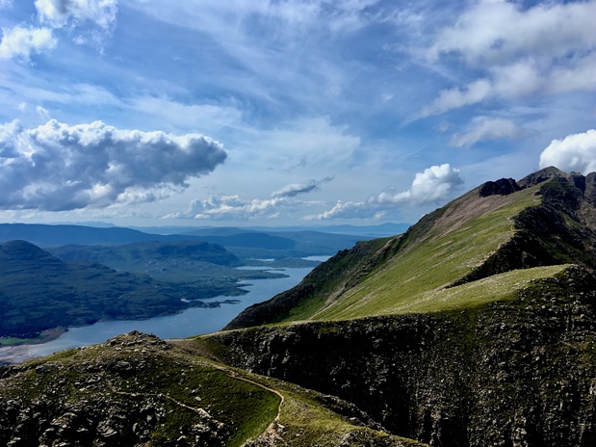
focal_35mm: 30
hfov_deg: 60.0
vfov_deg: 46.8
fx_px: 516
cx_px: 305
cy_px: 224
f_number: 2.2
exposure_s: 1/2564
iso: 25
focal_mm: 4.15
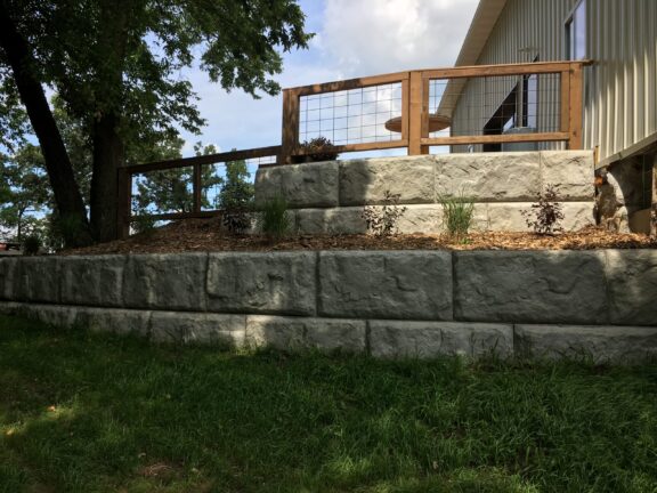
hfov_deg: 61.7
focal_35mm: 29
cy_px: 246
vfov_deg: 48.2
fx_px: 550
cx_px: 328
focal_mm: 4.15
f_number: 2.2
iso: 25
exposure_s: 1/777
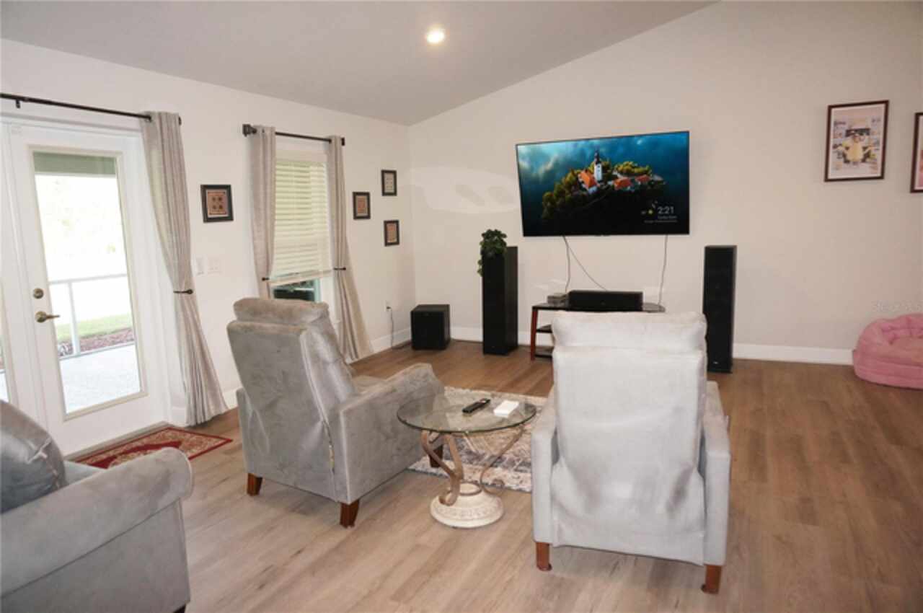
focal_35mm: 24
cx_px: 462
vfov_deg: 53.0
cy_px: 306
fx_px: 615
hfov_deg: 73.8
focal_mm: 16
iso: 800
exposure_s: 1/160
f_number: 4
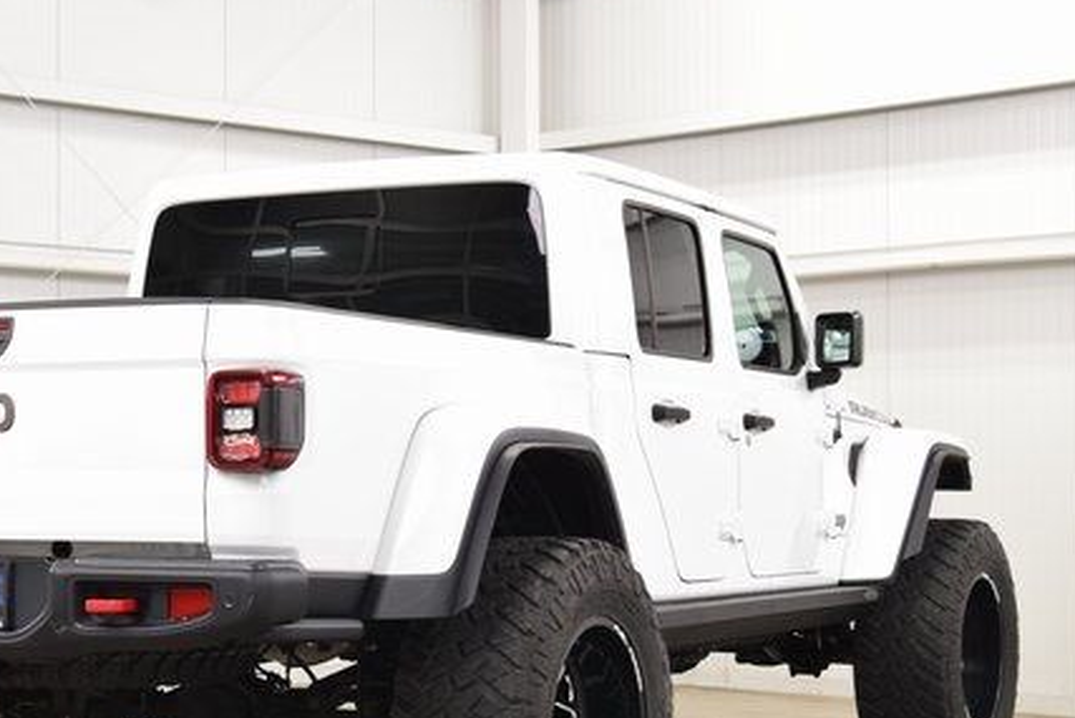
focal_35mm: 81
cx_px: 340
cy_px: 467
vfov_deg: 16.8
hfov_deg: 24.9
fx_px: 2419
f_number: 7.1
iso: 1600
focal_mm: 36
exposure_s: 1/60
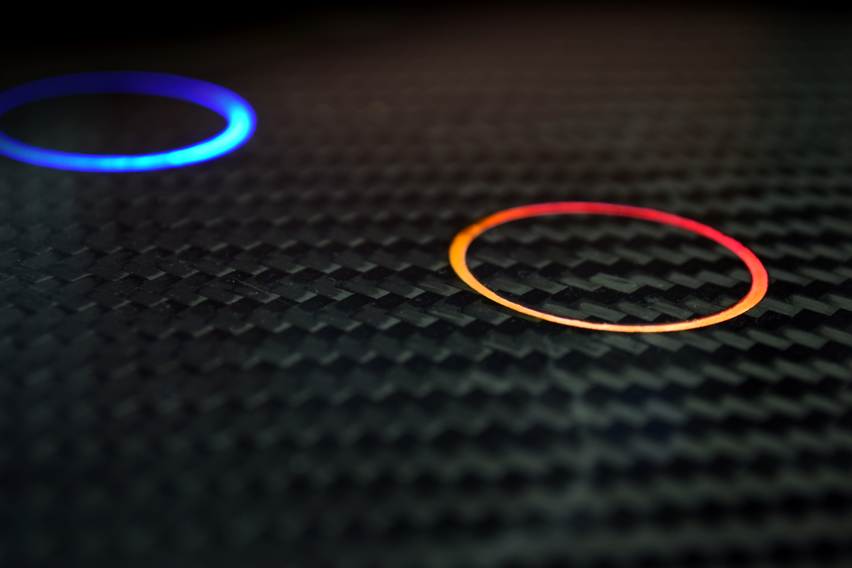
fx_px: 1799
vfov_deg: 17.9
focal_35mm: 76
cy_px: 262
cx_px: 392
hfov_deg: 26.6
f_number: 5.3
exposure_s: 1/8
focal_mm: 46
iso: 200
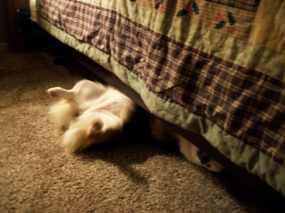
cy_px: 106
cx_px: 142
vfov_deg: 44.1
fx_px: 263
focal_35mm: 32
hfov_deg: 56.8
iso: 220
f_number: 2.9
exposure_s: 1/4
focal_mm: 5.7
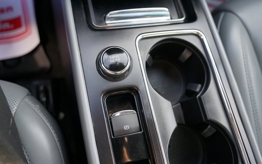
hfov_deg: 59.7
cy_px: 76
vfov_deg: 39.4
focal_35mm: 32
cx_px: 132
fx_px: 228
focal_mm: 31
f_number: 4
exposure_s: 1/60
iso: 200
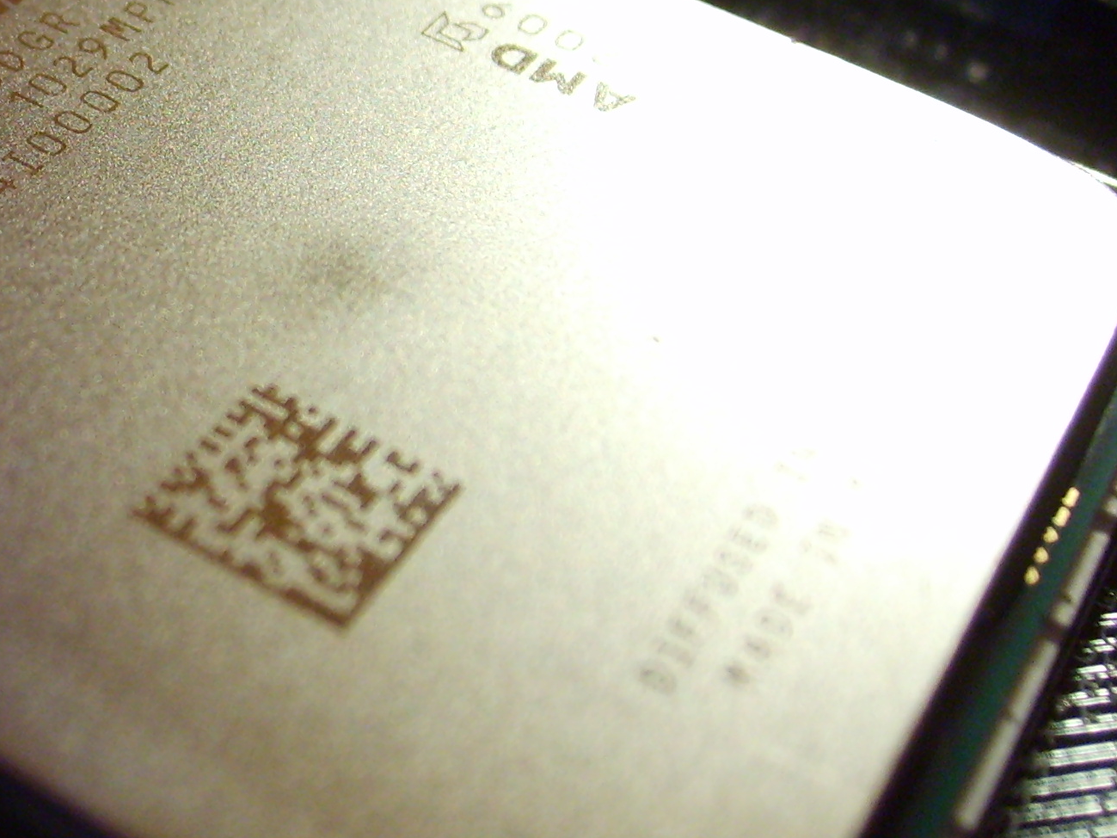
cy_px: 161
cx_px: 35
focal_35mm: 69
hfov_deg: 26.8
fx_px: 2226
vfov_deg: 21.0
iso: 140
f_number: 2.8
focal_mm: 5.8
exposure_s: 1/15
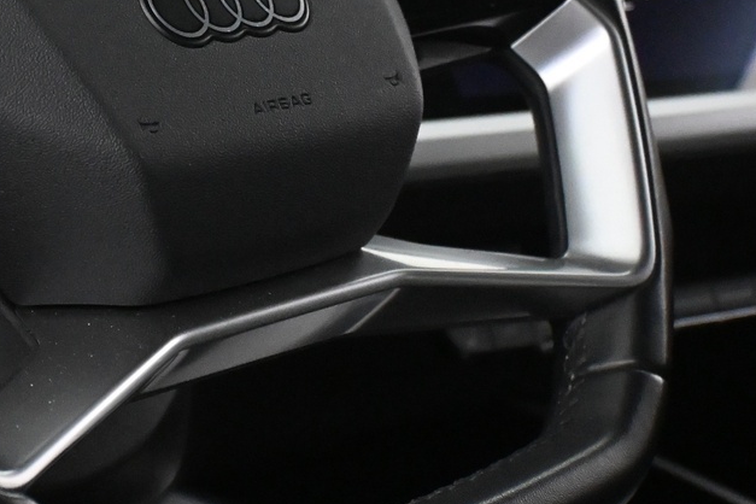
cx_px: 47
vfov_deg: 12.7
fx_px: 2239
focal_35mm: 107
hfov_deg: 18.8
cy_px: 42
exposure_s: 1/60
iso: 5600
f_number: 4.5
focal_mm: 27.5
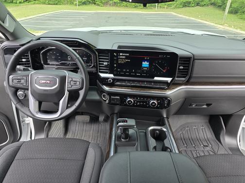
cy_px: 92
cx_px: 122
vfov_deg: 58.9
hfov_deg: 73.9
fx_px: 163
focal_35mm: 23
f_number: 1.7
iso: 40
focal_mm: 6.3
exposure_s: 1/180
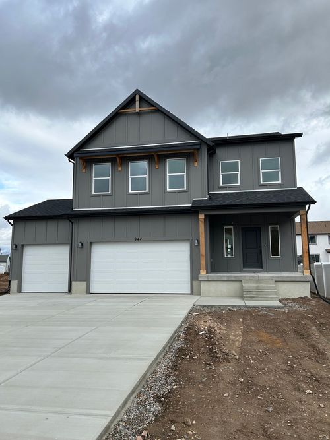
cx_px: 165
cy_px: 220
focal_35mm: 26
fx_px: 331
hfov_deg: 53.0
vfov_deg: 67.3
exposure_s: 1/1698
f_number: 1.5
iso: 50
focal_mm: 5.7
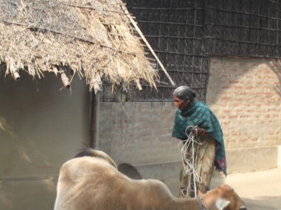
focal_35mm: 84
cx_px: 156
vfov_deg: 17.4
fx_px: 682
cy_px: 164
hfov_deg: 23.3
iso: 100
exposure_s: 1/125
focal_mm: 6.3
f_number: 3.2
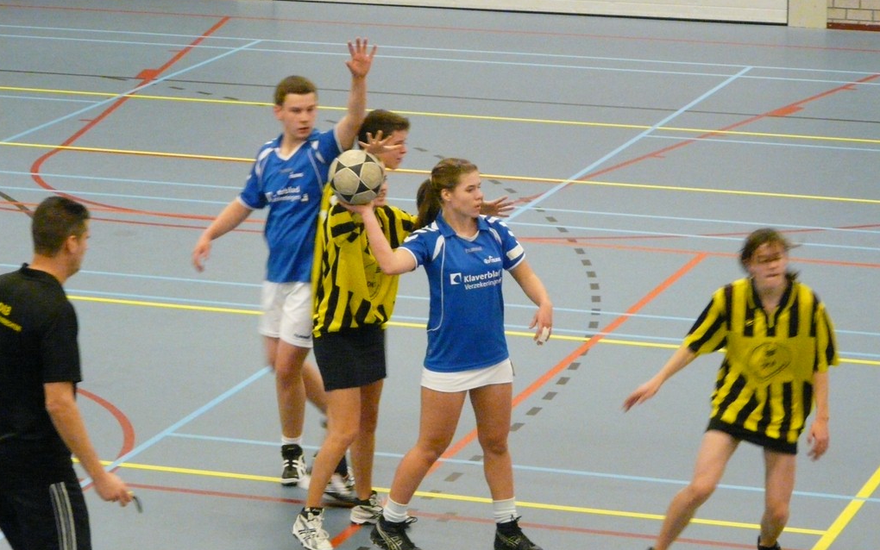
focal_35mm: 150
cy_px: 282
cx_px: 439
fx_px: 3598
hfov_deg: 13.9
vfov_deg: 8.7
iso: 1000
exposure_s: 1/60
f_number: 3.6
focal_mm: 23.1
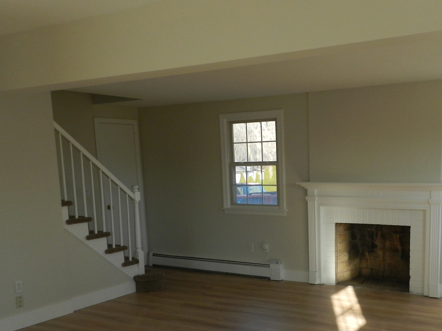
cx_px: 296
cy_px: 241
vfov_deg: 35.3
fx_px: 511
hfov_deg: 46.0
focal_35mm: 40
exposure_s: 1/160
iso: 160
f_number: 3.4
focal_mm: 4
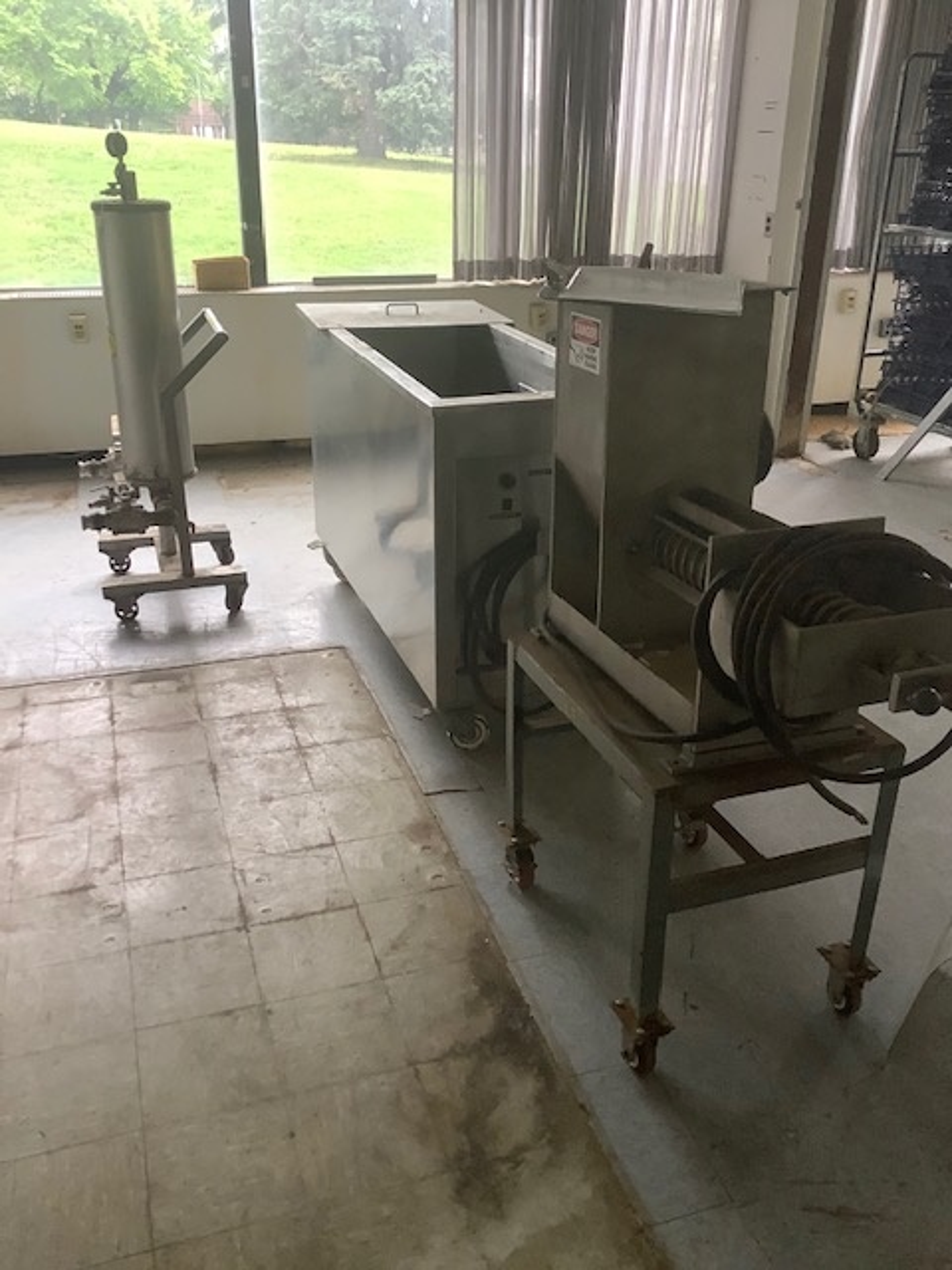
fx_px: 1137
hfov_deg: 45.4
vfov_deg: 58.4
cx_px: 476
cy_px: 635
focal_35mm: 31
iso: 100
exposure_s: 1/60
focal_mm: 3.3
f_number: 2.4
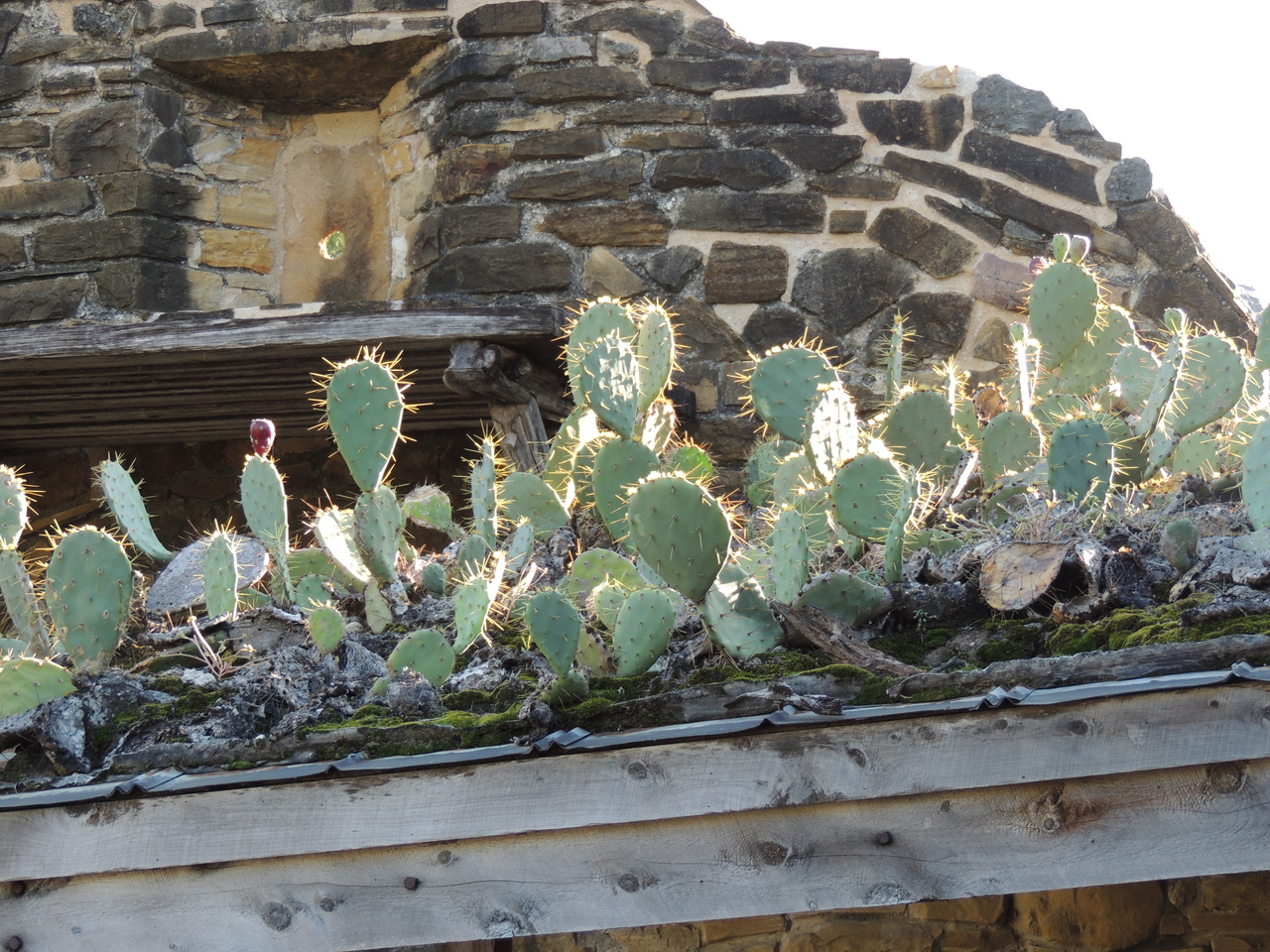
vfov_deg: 16.4
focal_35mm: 90
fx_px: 3302
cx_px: 635
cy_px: 476
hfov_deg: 21.8
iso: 140
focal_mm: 16
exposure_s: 1/100
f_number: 4.1
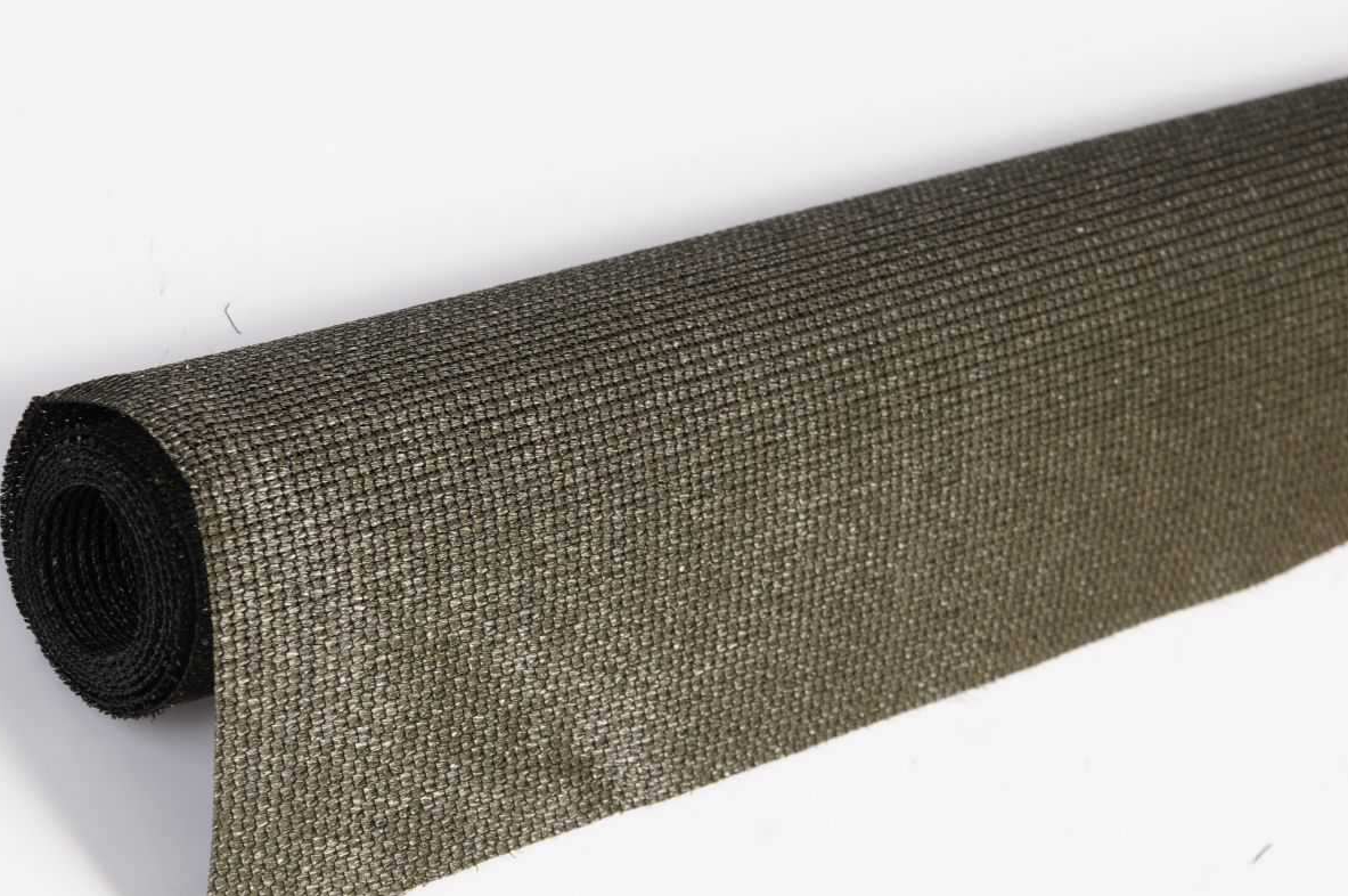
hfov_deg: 15.4
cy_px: 474
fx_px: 4975
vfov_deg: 10.3
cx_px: 606
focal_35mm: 133
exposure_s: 1/60
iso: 200
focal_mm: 70
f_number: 10
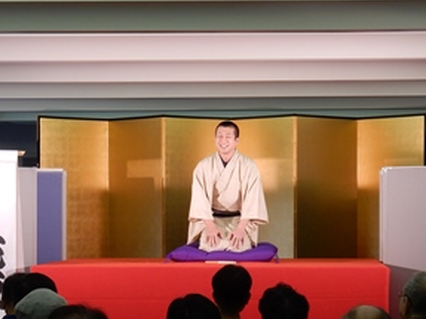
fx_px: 1365
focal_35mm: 111
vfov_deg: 13.3
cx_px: 215
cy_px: 220
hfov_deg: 17.7
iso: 200
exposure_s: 1/30
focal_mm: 12.6
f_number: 4.8
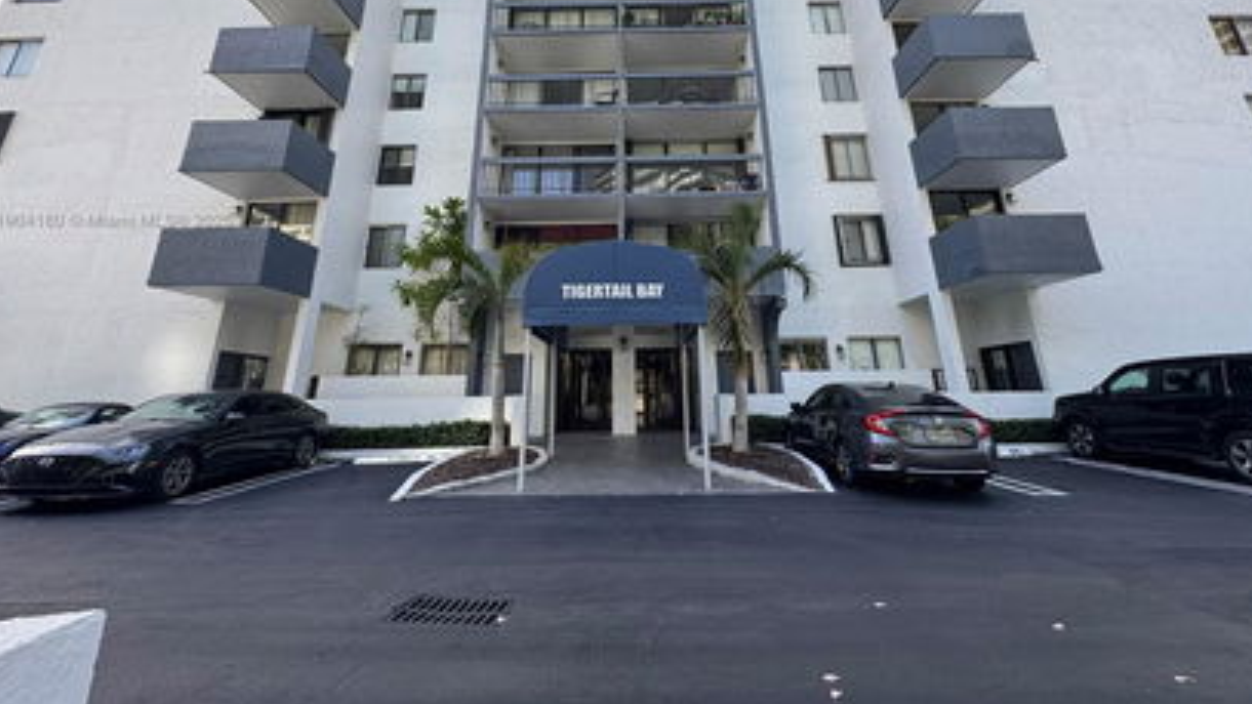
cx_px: 626
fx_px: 531
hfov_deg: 99.4
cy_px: 221
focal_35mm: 16
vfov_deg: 64.9
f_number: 2.2
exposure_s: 1/233
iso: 40
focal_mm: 2.22
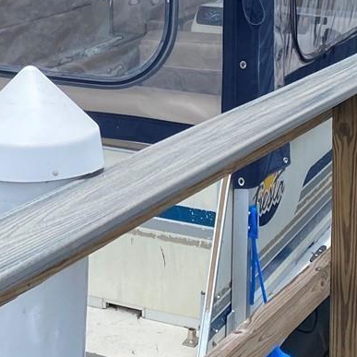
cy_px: -71
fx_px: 1108
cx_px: -5
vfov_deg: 17.4
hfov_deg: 17.8
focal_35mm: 95
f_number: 1.8
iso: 32
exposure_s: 1/864
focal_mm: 4.25
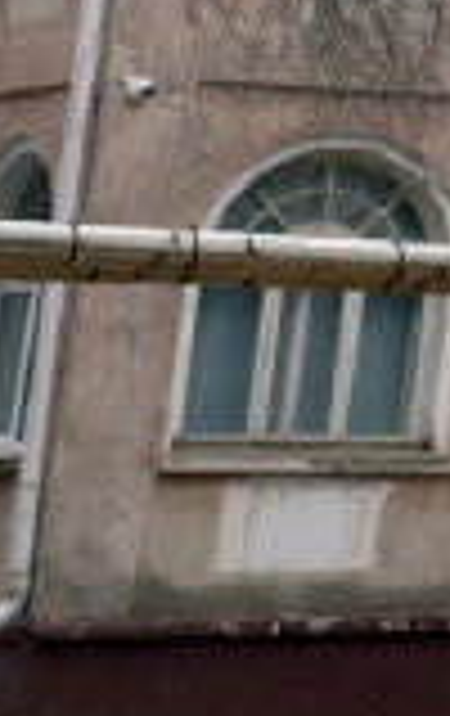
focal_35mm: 199
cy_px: -462
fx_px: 3887
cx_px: 2484
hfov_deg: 5.0
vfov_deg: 10.1
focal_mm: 6.54
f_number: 1.57
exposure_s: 1/301
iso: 72
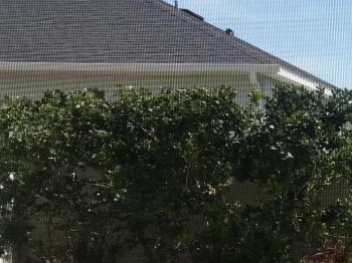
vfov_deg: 17.6
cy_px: 248
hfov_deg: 21.0
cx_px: 496
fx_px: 833
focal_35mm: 82
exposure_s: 1/1198
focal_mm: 3.99
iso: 20
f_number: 1.8
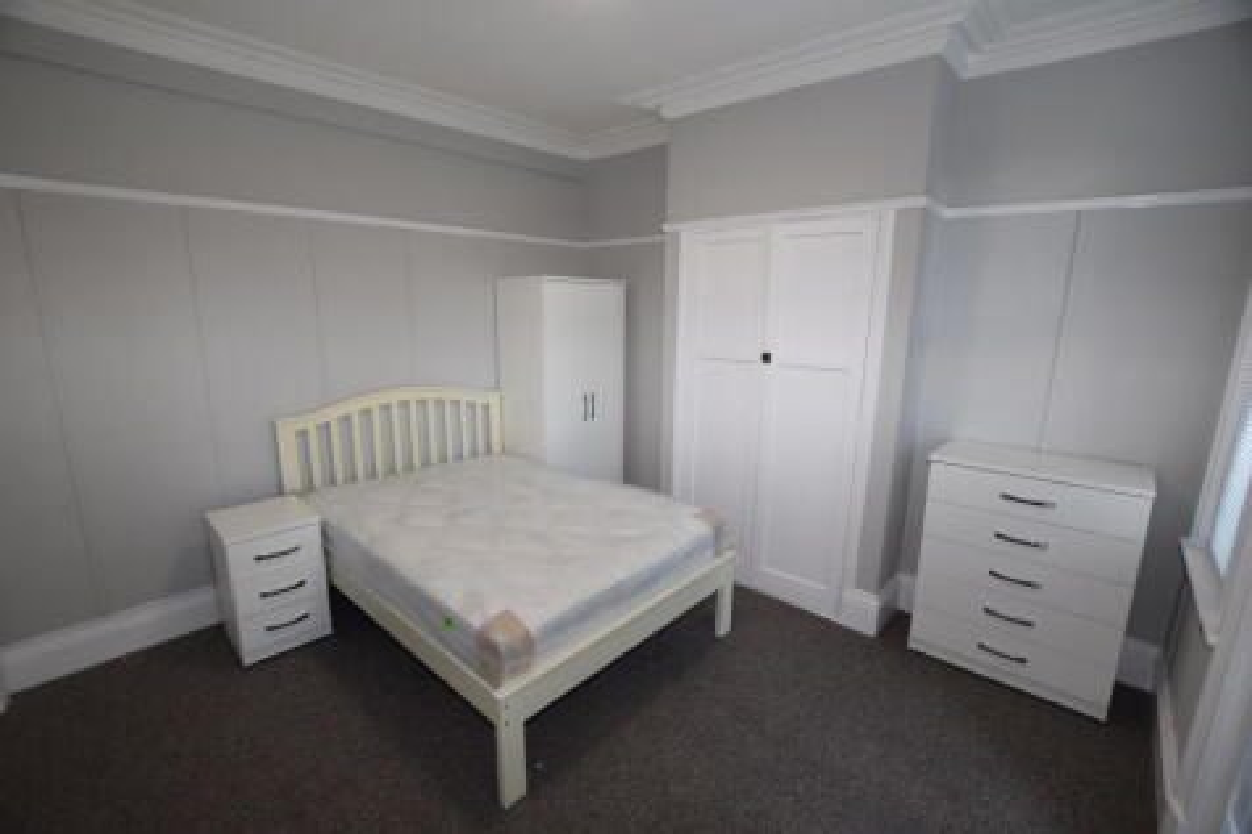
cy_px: 417
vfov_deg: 77.3
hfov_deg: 100.4
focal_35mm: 15
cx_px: 626
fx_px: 521
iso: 400
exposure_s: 1/60
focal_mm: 10
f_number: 4
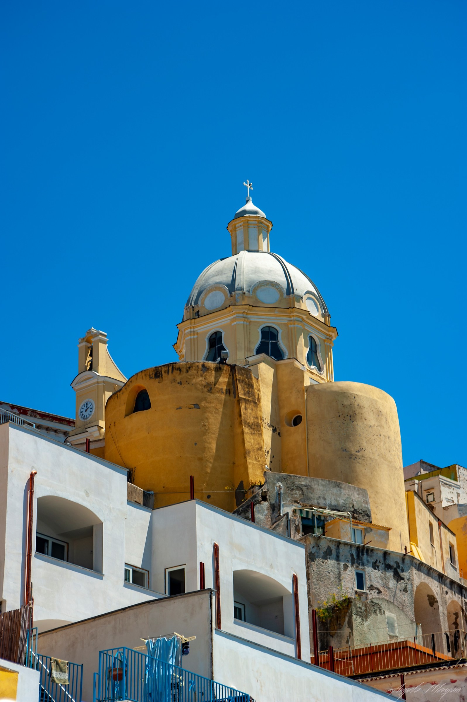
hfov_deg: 16.0
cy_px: 351
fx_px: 1657
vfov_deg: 23.9
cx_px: 234
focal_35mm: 85
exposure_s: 1/250
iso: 100
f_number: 10
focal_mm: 85
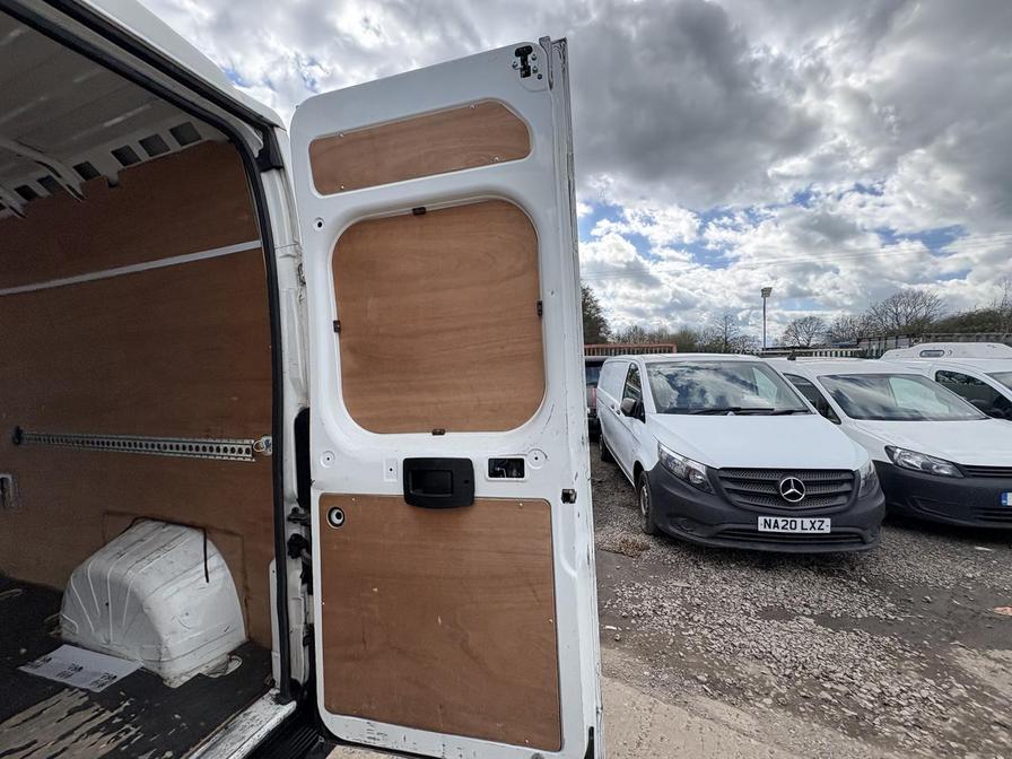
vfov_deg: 85.7
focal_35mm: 14
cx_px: 506
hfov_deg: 102.1
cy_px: 380
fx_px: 409
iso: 50
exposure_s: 1/1299
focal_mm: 2.22
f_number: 2.2
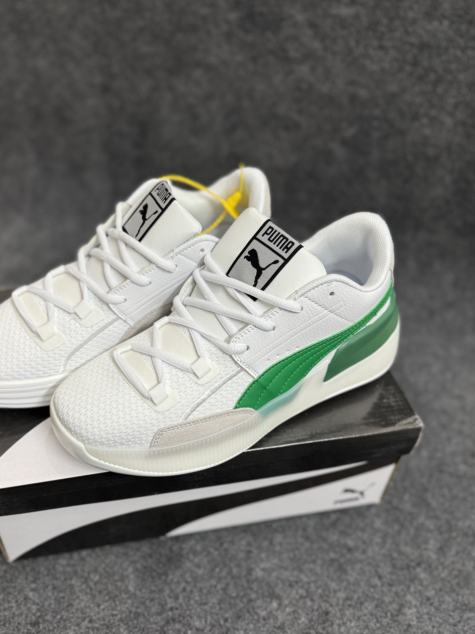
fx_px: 567
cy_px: 351
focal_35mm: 31
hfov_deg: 45.3
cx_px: 195
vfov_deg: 58.2
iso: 320
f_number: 1.78
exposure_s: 1/50
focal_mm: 6.76
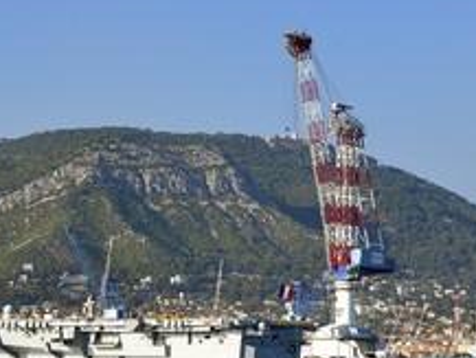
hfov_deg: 13.5
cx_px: 88
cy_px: 283
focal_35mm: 145
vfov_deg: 10.2
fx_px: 1995
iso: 200
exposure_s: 1/400
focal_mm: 78
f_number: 9
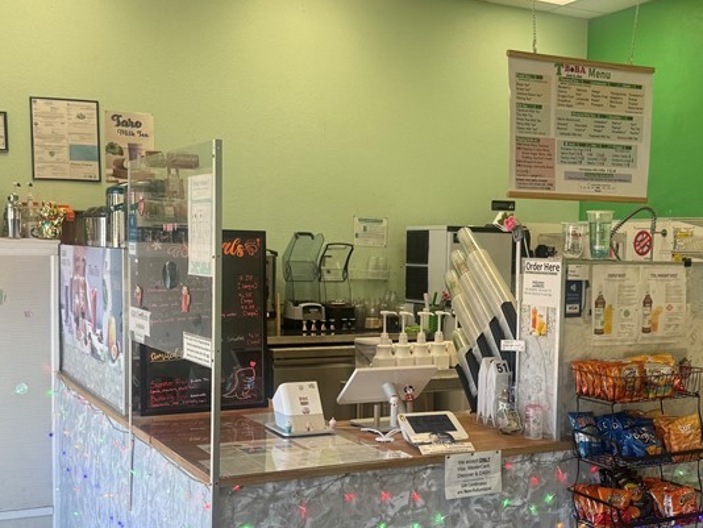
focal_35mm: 46
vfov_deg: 31.4
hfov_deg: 41.1
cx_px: 411
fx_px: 935
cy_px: 323
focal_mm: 6.76
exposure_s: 1/121
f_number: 1.78
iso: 80
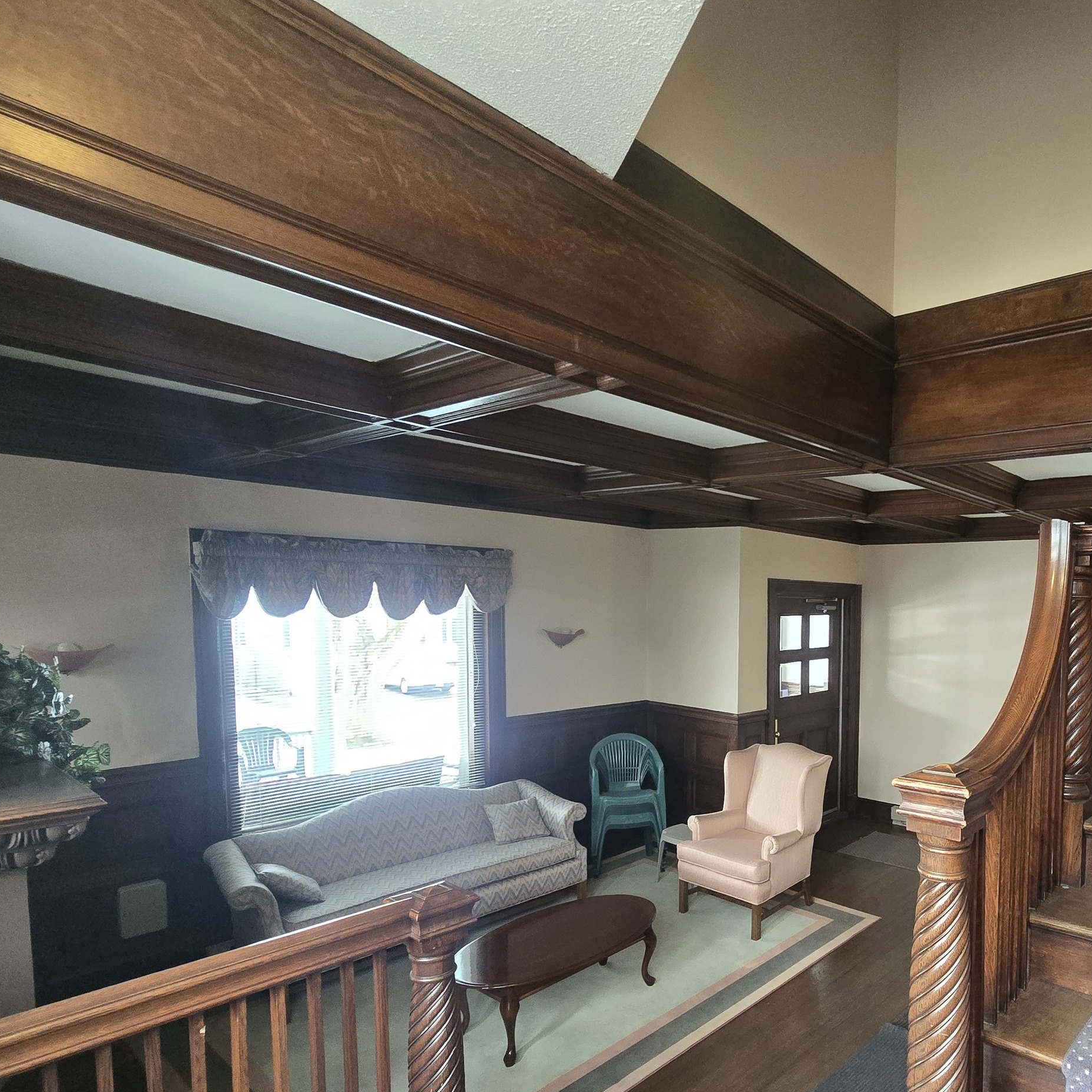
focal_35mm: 19
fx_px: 678
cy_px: 674
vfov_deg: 76.5
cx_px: 819
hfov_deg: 72.3
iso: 800
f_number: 2.2
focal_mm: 2.2
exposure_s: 1/60
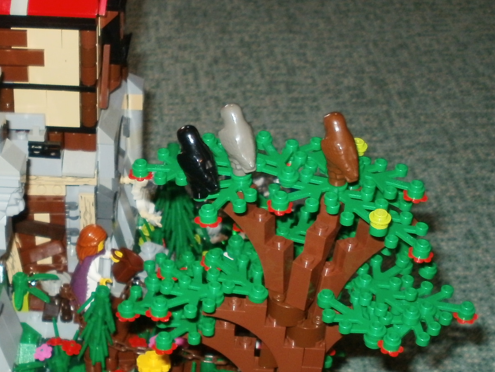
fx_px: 1101
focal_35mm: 77
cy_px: 176
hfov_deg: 25.0
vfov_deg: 19.1
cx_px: 118
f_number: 3.5
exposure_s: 1/30
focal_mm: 6.3
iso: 125
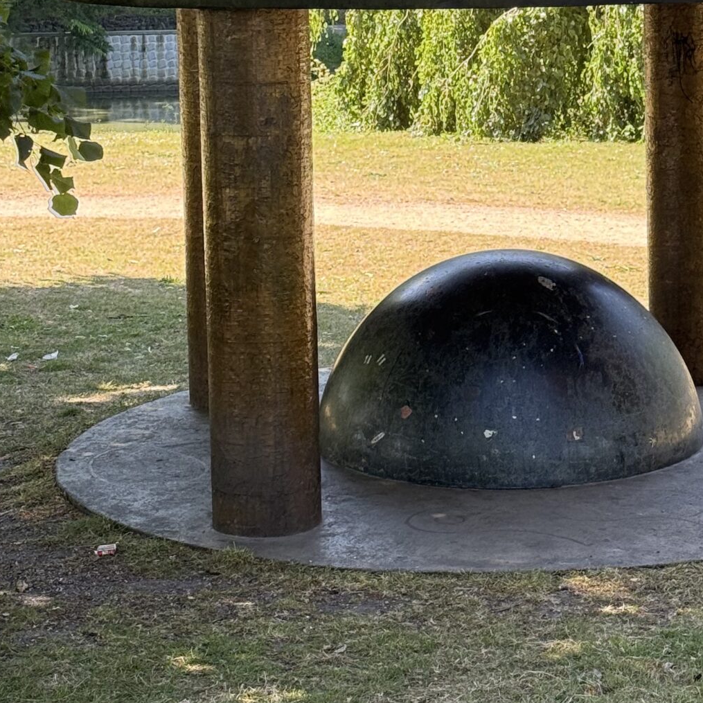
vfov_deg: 16.2
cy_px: 147
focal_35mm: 107
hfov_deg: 16.2
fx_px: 2458
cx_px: 479
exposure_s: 1/432
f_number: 1.78
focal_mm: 6.76
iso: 80
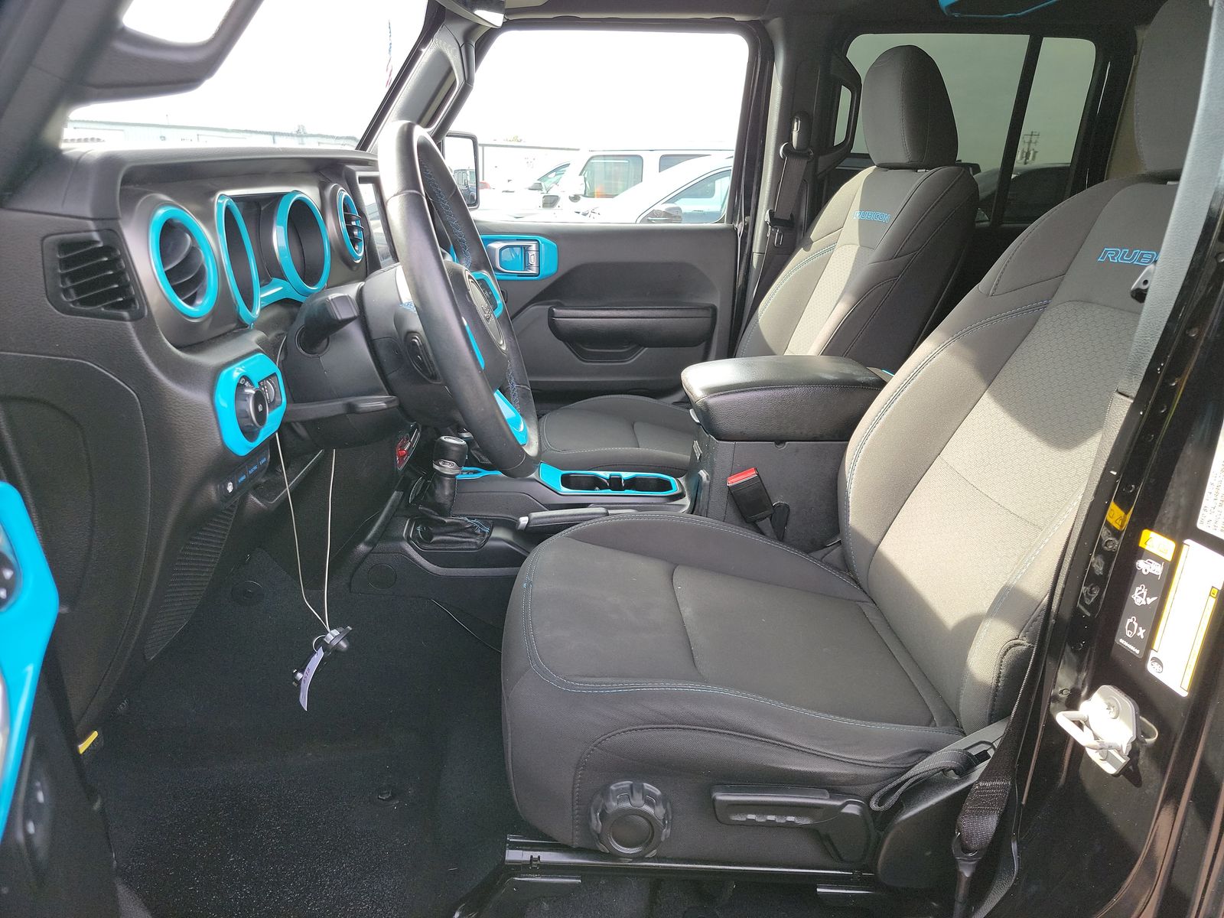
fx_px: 849
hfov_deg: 71.6
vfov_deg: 56.8
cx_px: 612
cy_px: 459
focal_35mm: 24
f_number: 1.8
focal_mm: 6.7
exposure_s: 1/59
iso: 53
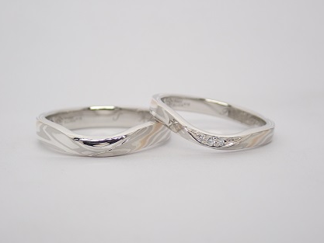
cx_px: 155
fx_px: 777
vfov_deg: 17.8
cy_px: 129
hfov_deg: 23.5
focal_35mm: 83
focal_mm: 13.65
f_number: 4.1
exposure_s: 1/125
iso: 200
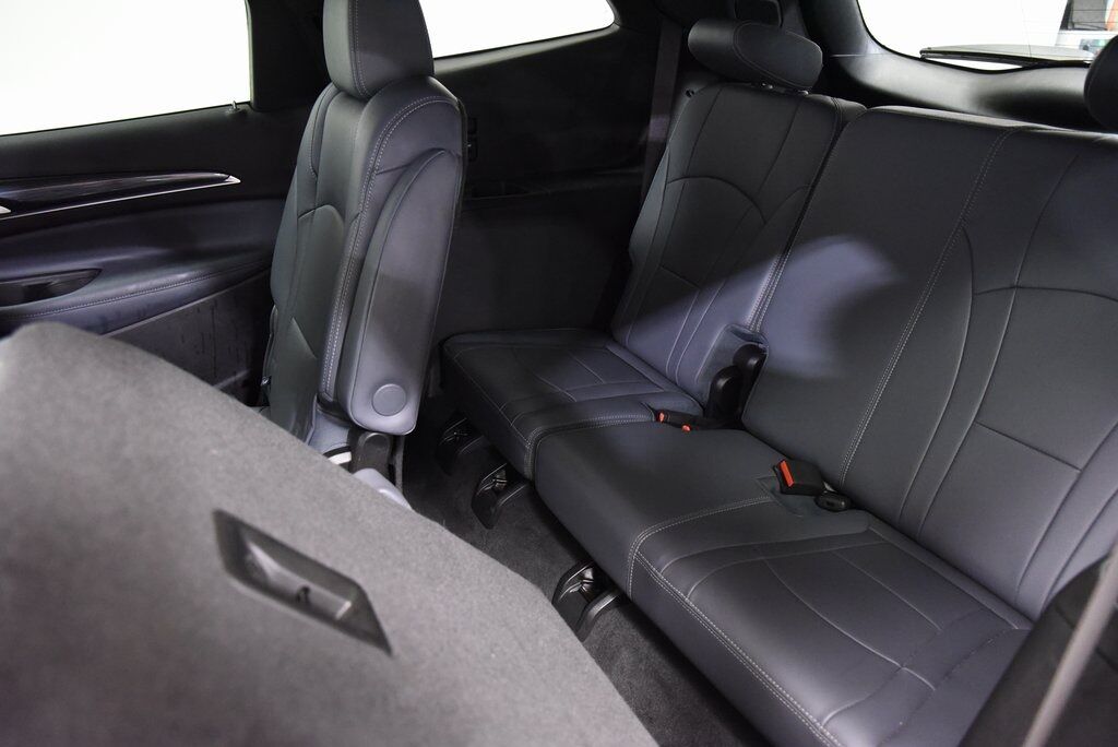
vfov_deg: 53.2
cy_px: 374
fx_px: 746
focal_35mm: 24
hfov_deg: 73.7
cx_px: 559
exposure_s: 1/15
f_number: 4
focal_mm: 24
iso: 8000
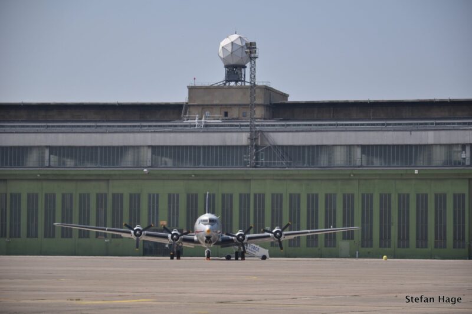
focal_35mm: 158
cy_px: 157
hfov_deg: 13.1
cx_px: 236
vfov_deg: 8.7
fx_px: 2063
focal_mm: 105
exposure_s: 1/1250
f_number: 5.6
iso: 200
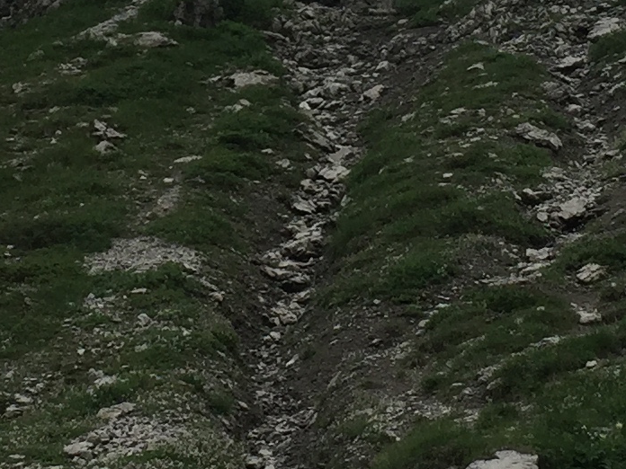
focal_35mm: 136
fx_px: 2459
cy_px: 14
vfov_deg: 10.8
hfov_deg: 14.5
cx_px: 185
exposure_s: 1/1582
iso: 32
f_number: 2.2
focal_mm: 4.15
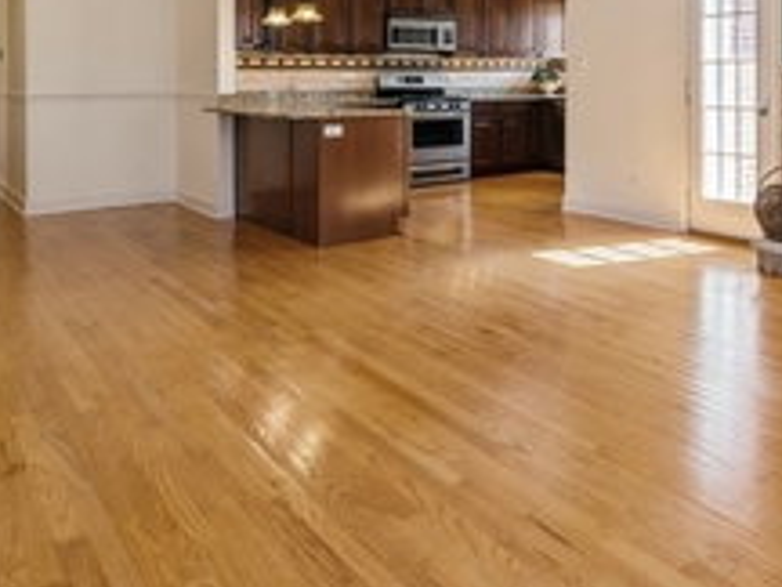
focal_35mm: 32
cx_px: 675
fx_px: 723
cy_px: 94
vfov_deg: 41.7
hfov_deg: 51.4
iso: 250
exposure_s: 1/15
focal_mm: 15
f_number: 11
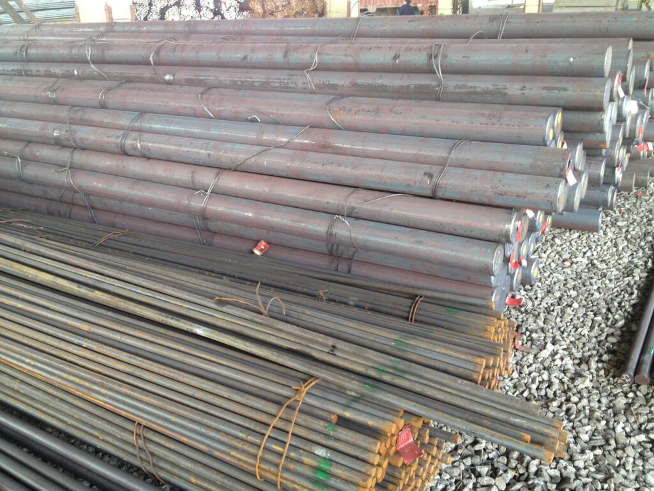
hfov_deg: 52.6
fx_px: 661
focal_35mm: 35
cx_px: 327
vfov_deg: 40.7
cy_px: 246
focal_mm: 4.28
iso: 50
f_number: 2.4
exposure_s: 1/30
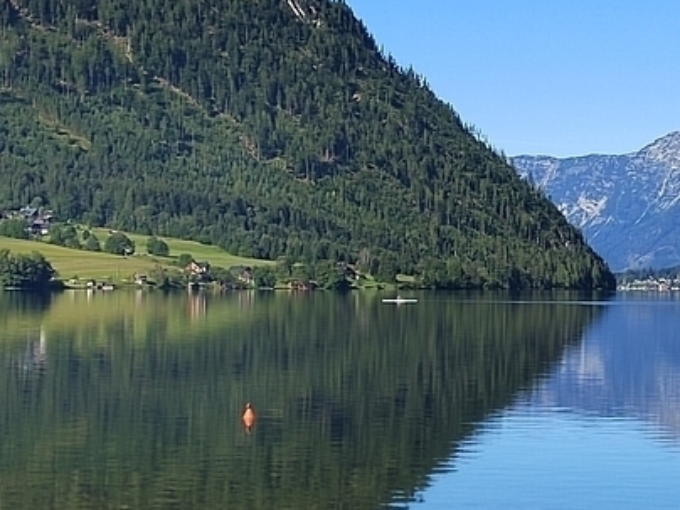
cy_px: 246
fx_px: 2043
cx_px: 742
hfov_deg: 18.2
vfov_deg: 14.2
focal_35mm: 104
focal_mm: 5.52
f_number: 1.9
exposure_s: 1/2000
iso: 347
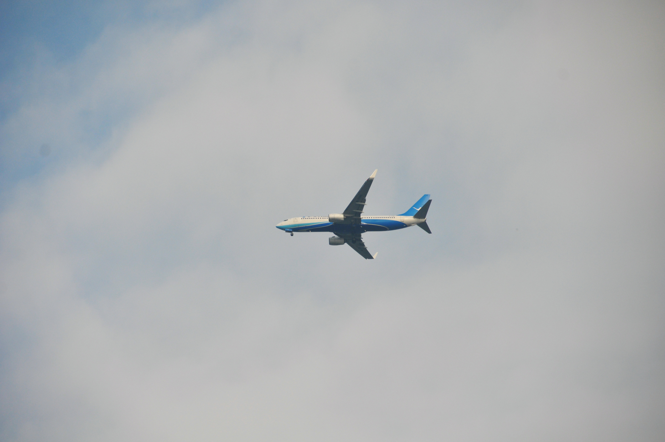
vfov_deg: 4.6
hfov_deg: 6.9
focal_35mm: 300
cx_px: 332
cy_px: 221
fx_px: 5535
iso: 200
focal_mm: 200
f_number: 7.1
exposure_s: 1/800
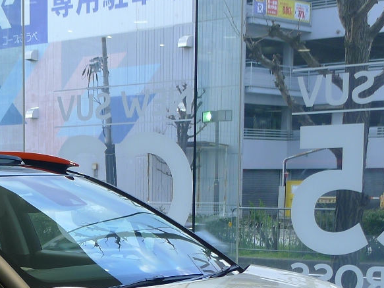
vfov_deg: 14.8
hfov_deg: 19.9
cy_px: 369
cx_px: 7
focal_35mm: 96
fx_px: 1066
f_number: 2.3
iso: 80
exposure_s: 1/80
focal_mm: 7.5
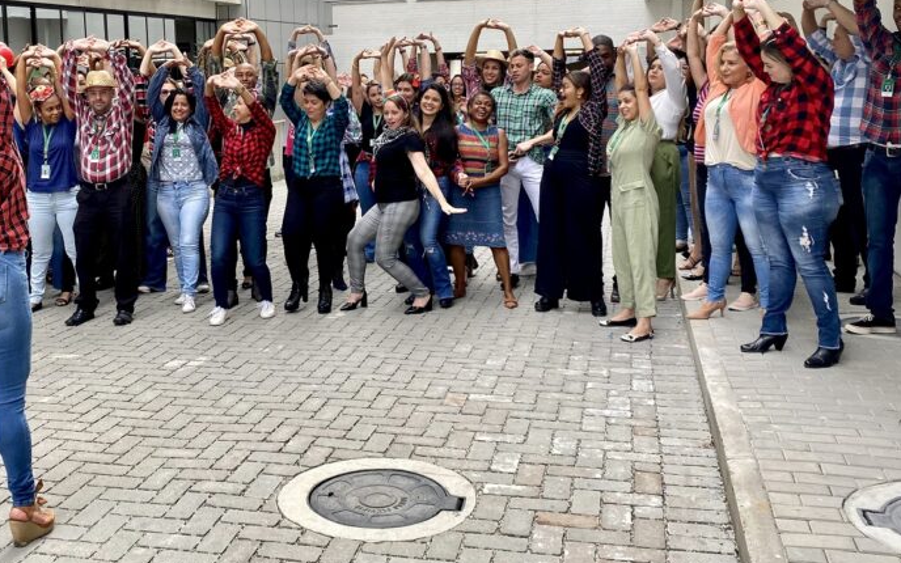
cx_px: 340
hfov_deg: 47.8
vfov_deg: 31.0
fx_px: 1007
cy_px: 192
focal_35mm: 41
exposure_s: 1/124
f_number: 1.8
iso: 32
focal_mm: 4.25
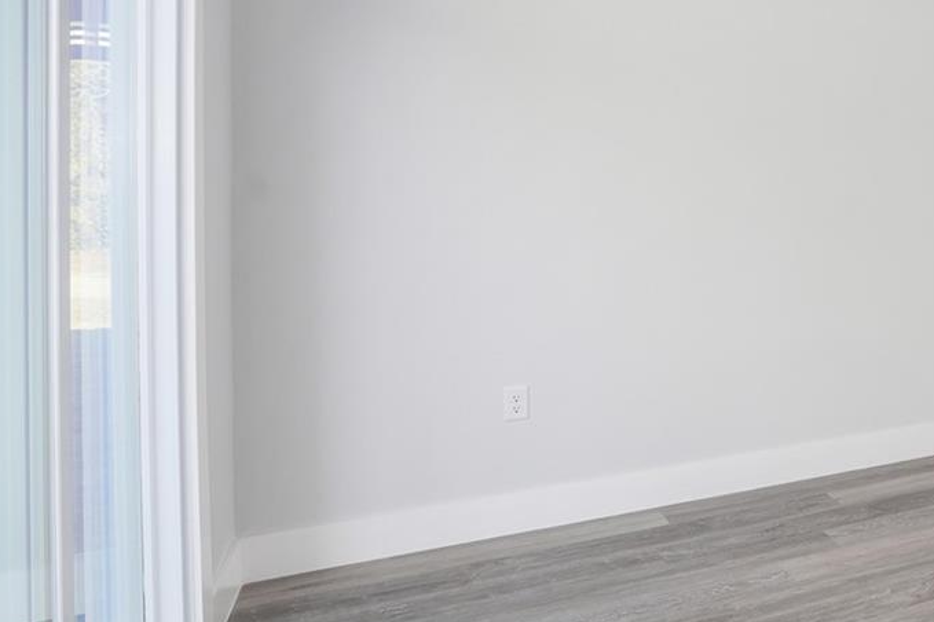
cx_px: 1043
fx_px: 856
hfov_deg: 43.4
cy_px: 202
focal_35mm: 33
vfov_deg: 39.4
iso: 400
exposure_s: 1/15
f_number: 7.1
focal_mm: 14
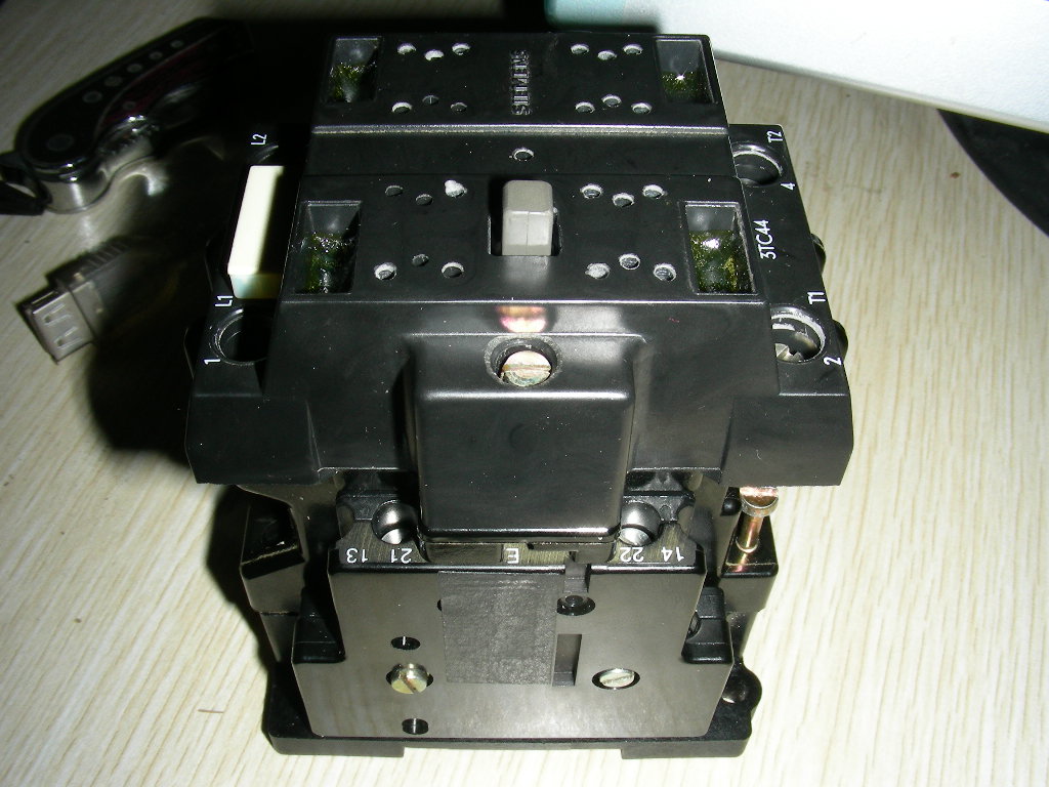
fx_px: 1152
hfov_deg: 49.0
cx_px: 524
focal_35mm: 38
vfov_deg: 37.7
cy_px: 394
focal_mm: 6.3
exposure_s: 1/60.1
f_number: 6.8
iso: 50
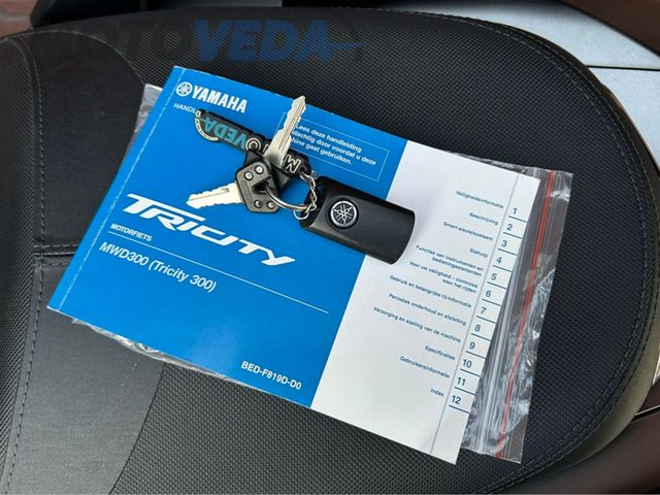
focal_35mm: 26
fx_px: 496
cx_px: 330
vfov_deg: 53.1
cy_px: 248
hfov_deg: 67.3
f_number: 1.5
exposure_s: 1/121
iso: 32
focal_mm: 5.7
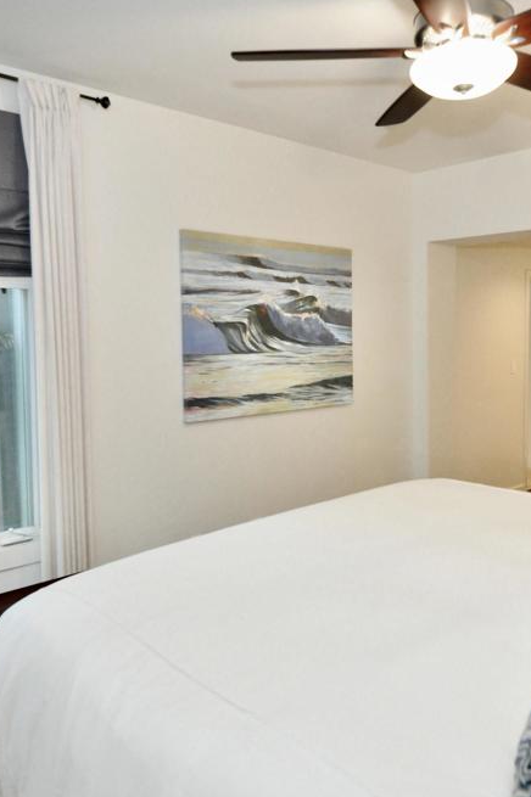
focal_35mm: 26
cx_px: 354
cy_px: 404
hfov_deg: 49.0
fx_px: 571
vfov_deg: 69.9
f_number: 3.2
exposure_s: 1/40
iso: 800
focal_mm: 11
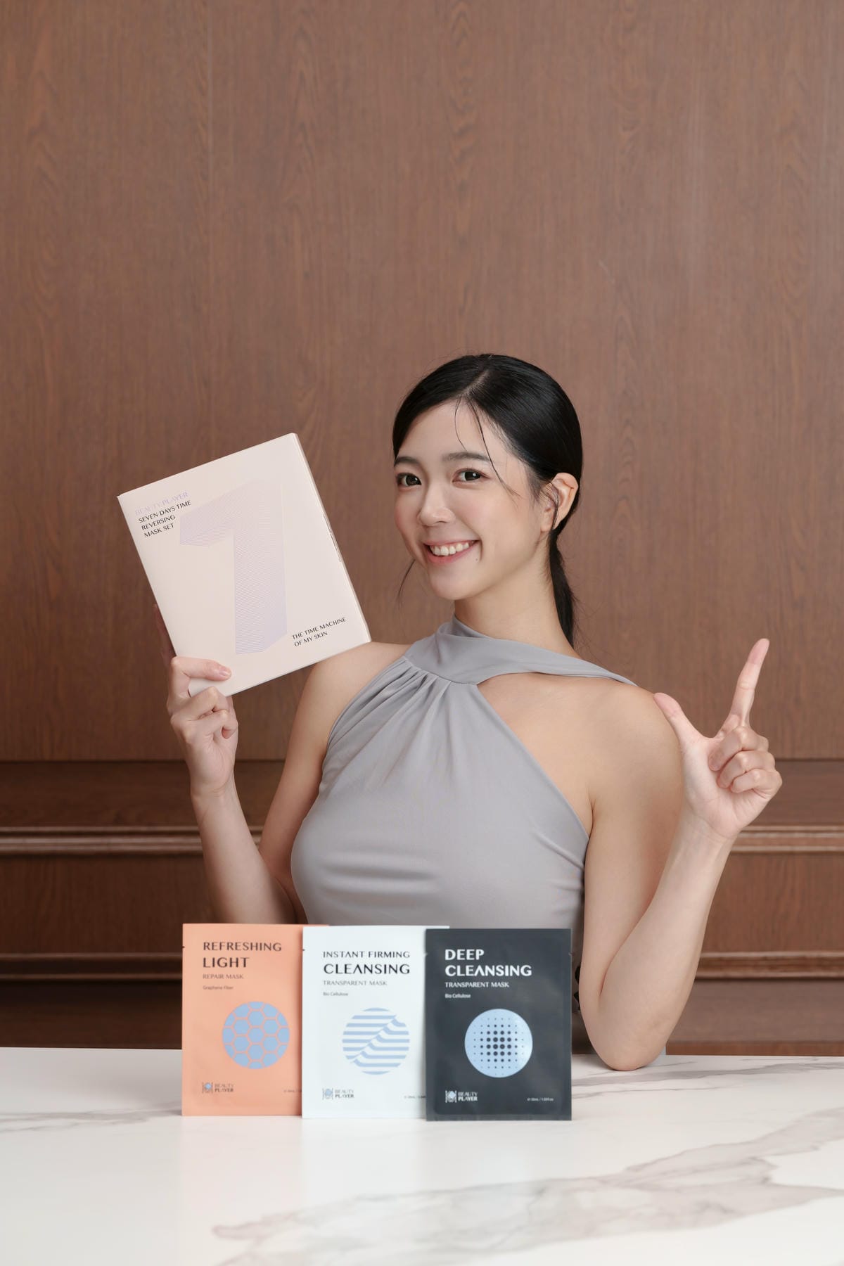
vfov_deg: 17.1
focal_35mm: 120
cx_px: 422
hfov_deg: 11.4
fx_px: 4220
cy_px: 633
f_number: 5.6
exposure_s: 1/200
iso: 320
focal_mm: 120
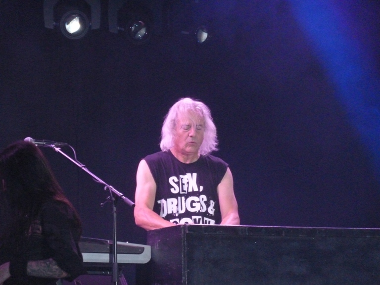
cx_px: 190
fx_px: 2152
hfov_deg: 10.1
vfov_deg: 7.6
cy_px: 142
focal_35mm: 196
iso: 800
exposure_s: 1/100
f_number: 4.5
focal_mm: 32.1
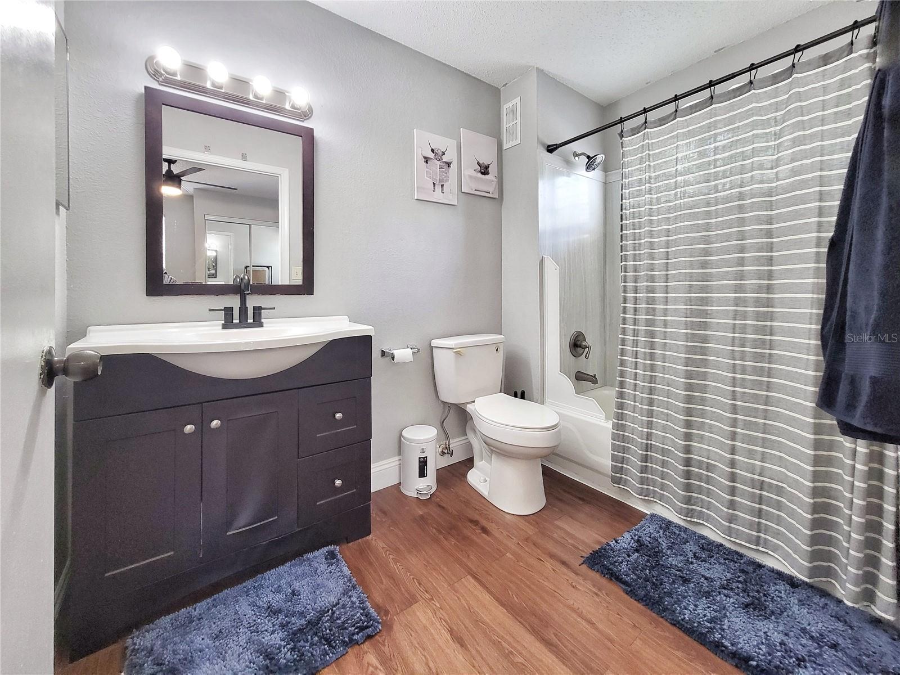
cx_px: 450
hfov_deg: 106.2
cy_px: 338
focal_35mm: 13
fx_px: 338
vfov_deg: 89.9
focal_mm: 2.2
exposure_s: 1/60
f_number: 2.2
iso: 250
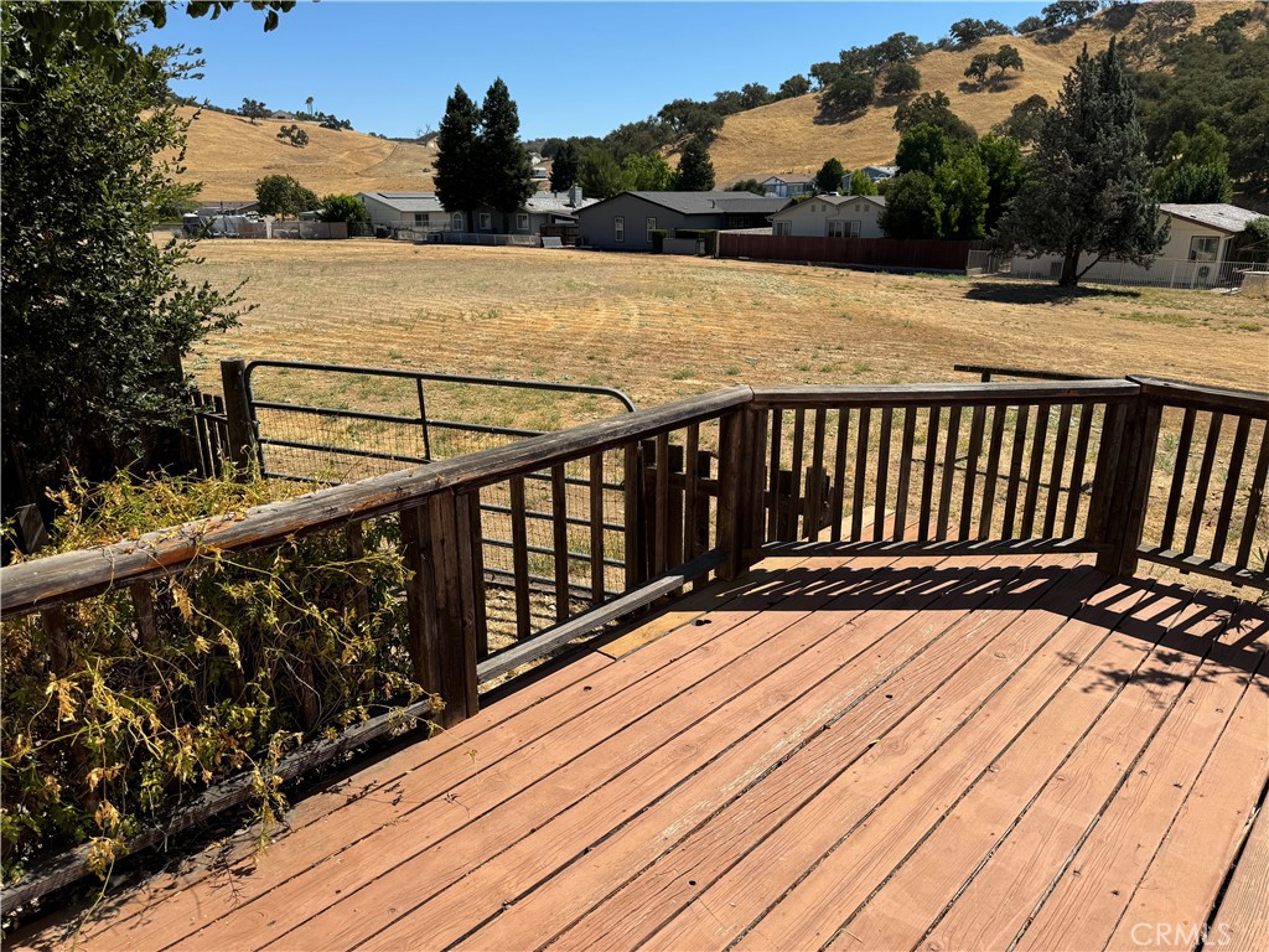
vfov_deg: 56.8
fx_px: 880
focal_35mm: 24
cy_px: 476
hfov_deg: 71.6
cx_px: 634
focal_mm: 6.76
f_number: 1.78
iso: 80
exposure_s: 1/4950
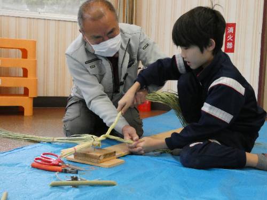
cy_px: 100
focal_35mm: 48
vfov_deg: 30.3
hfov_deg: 39.7
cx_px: 134
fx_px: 370
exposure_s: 1/80
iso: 1600
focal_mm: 8.6
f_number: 3.8
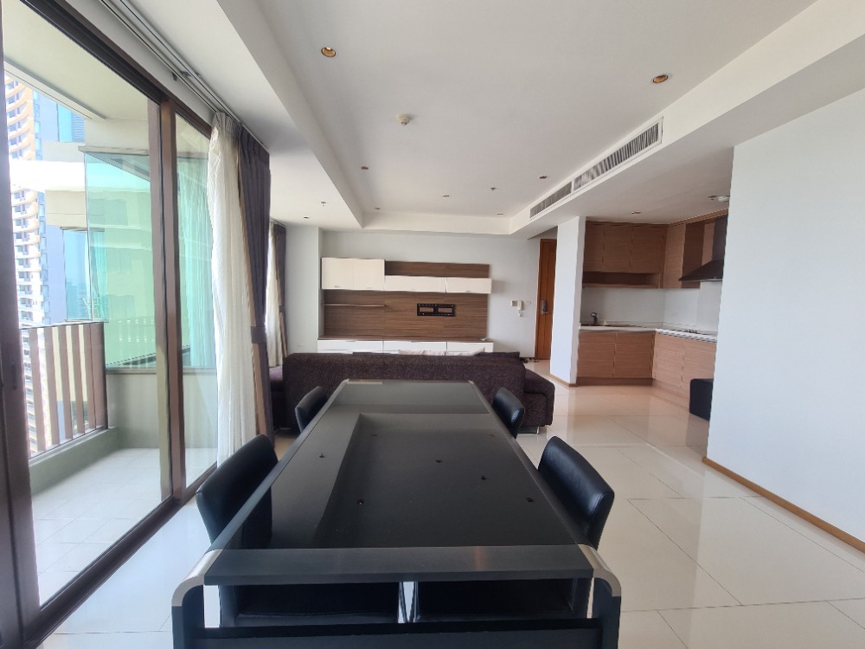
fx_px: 325
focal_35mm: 13
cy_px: 324
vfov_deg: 89.9
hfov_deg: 106.2
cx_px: 432
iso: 64
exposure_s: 1/100
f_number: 2.2
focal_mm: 2.2
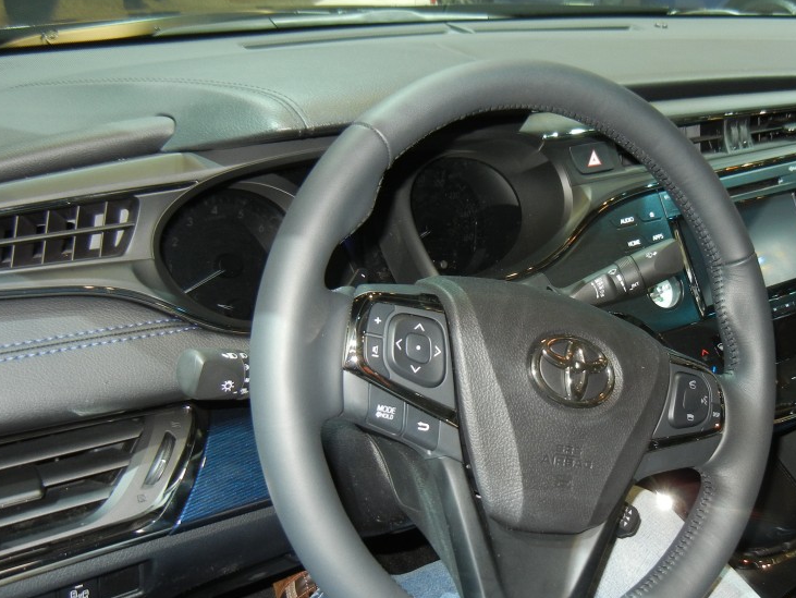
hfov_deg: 44.3
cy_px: 304
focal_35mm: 42
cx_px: 512
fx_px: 966
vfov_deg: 34.4
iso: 200
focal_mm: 5.4
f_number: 3.5
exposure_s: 1/30
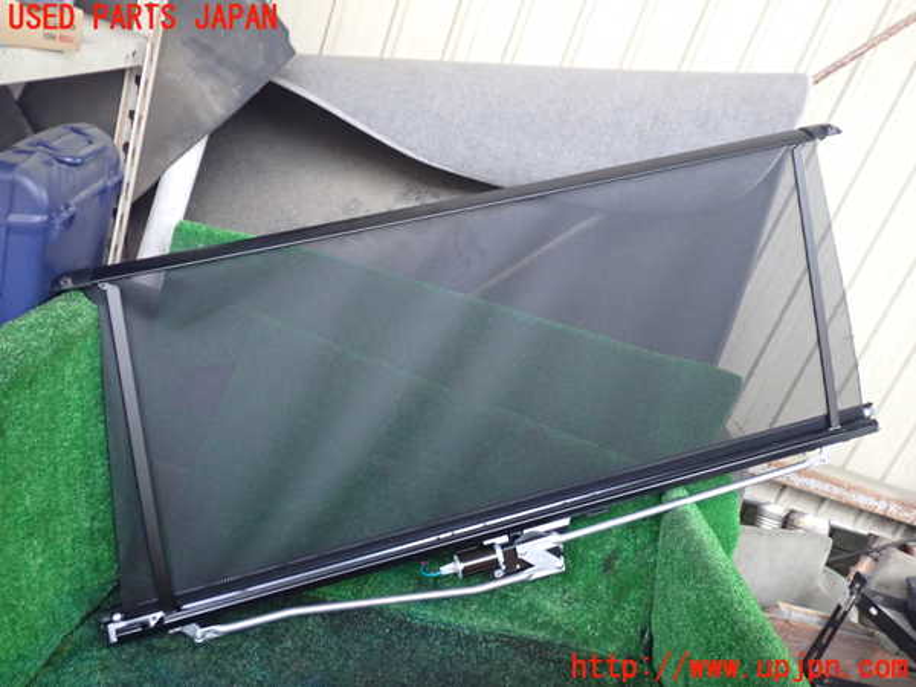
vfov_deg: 46.8
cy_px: 344
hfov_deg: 60.0
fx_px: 794
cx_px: 458
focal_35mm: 30
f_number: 2.3
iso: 640
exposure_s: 1/30
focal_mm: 5.4
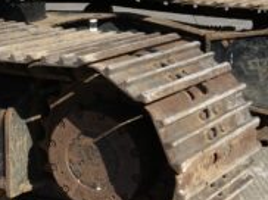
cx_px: -60
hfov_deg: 18.2
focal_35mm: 102
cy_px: 21
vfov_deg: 14.3
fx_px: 789
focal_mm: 3
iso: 16
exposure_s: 1/2141
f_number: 1.8
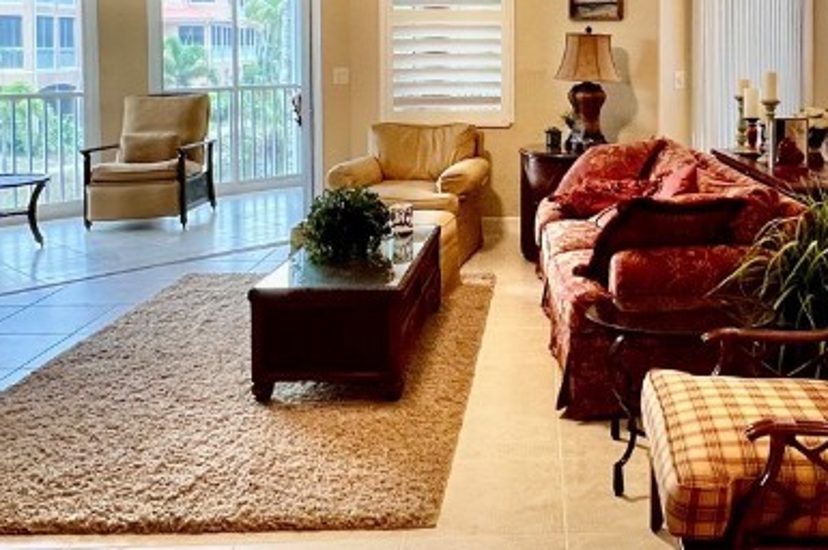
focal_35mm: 36
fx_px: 827
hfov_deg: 51.6
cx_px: 587
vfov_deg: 35.1
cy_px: 79
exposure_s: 1/120
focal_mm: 1.57
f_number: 1.8
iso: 250
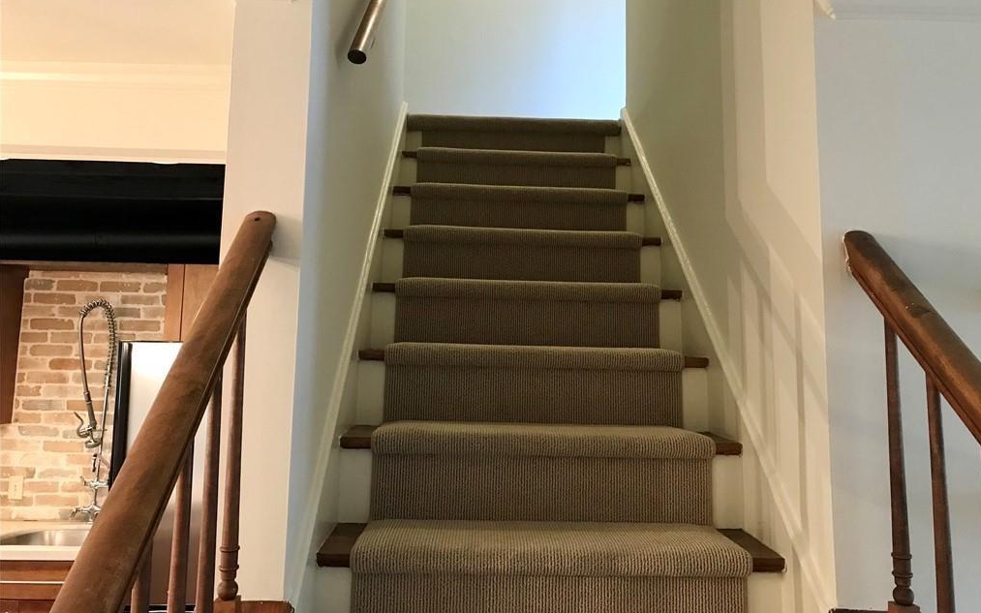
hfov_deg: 62.9
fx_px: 802
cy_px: 272
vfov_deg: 41.8
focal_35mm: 30
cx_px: 495
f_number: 1.8
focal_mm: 3.99
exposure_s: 1/15
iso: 80
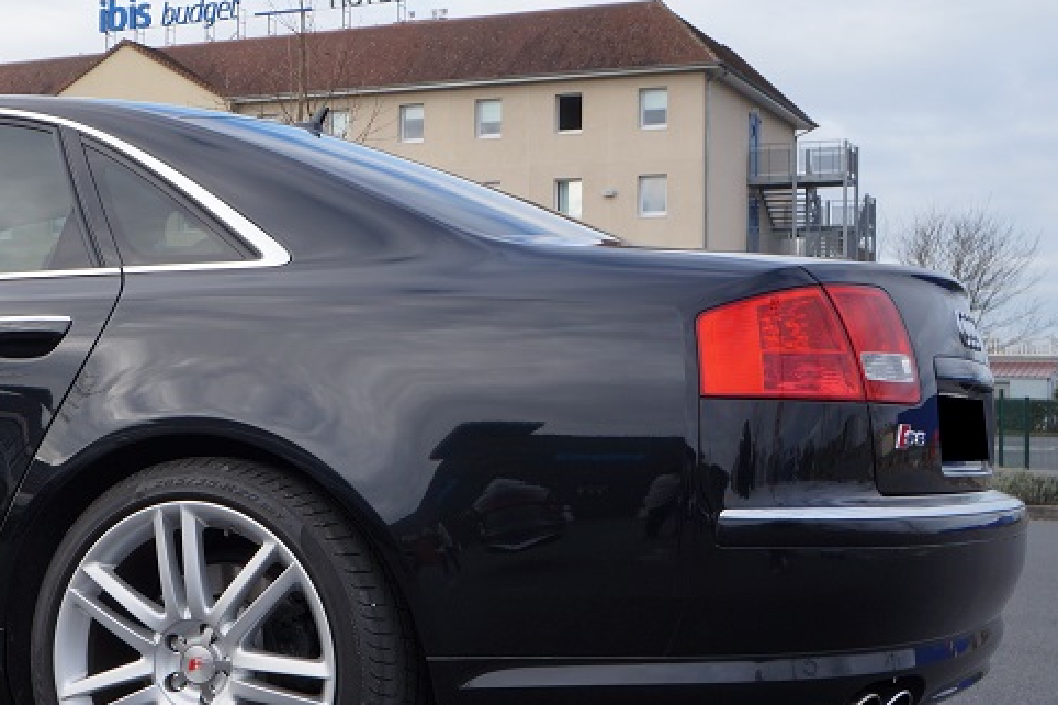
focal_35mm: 56
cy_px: 374
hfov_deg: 33.7
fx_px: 1645
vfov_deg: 24.2
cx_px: 105
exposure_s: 1/100
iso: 100
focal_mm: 20
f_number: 8
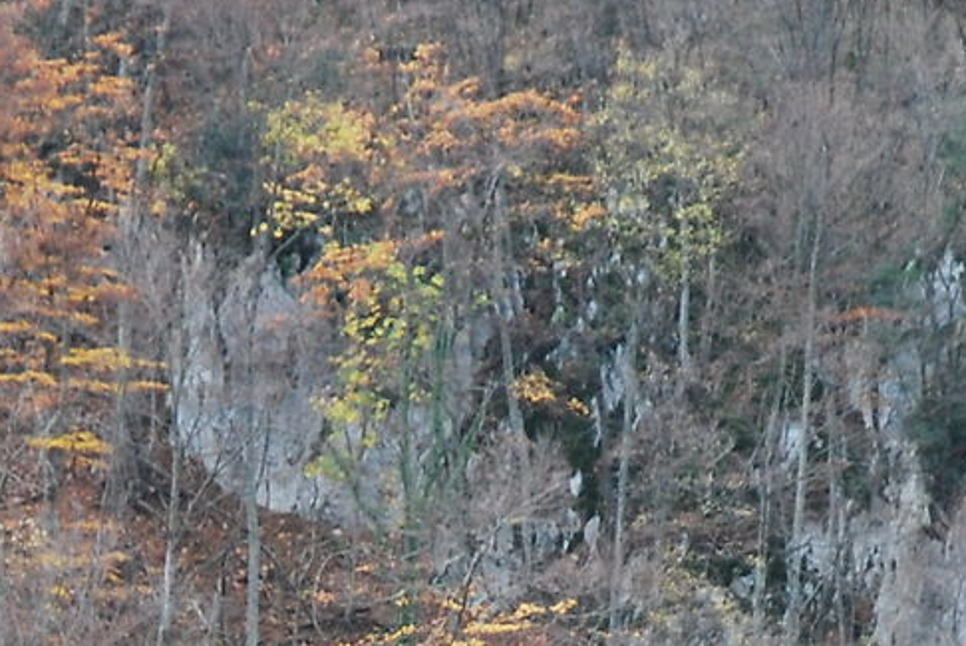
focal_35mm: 519
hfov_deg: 4.0
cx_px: 308
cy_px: 884
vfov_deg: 2.7
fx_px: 13939
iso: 250
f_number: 4.5
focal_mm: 70
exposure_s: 1/125
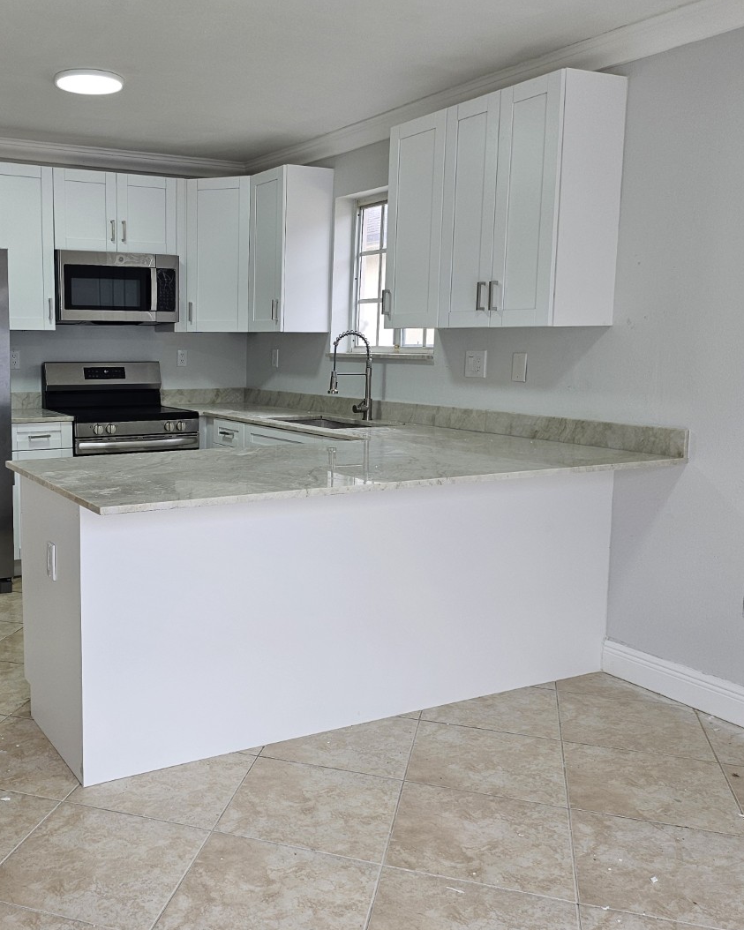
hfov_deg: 44.3
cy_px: 468
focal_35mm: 32
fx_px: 881
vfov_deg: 55.7
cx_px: 191
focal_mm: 5
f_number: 1.8
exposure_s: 1/180
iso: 80
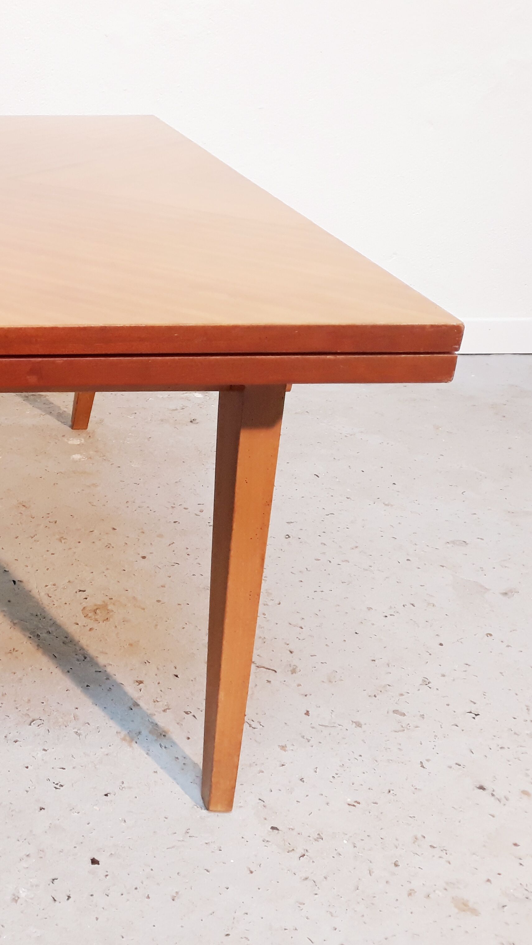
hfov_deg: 26.8
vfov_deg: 50.5
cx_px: -85
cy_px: 481
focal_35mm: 40
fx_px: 1003
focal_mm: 3.71
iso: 125
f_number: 1.7
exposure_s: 1/33
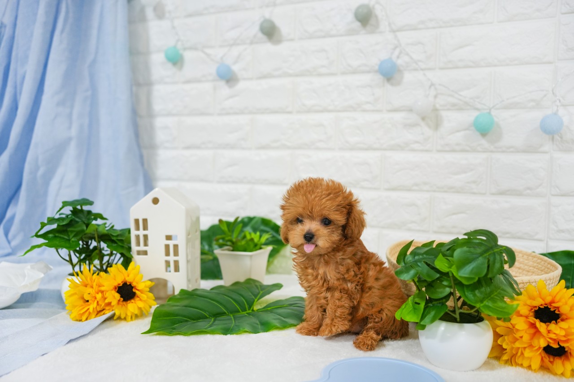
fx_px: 558
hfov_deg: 54.4
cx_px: 287
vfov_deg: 37.8
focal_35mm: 35
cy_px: 191
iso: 1000
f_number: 3.5
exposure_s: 1/125
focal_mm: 35
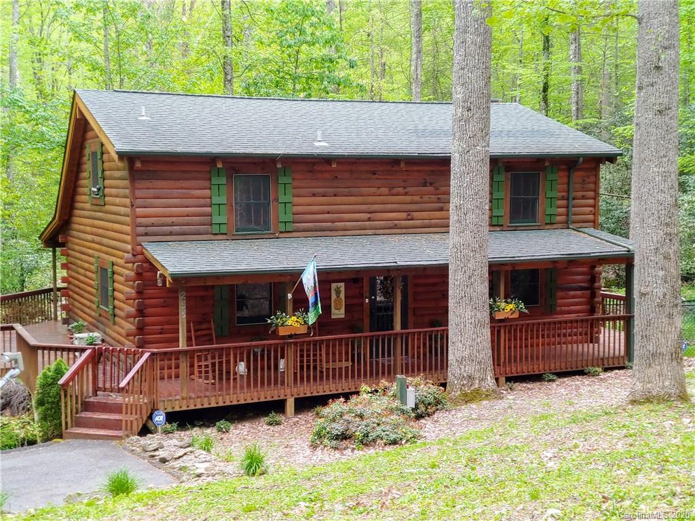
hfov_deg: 38.2
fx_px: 1004
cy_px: 260
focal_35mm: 50
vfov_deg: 29.1
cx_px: 348
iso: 100
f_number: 2.4
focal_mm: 5.88
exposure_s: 1/30
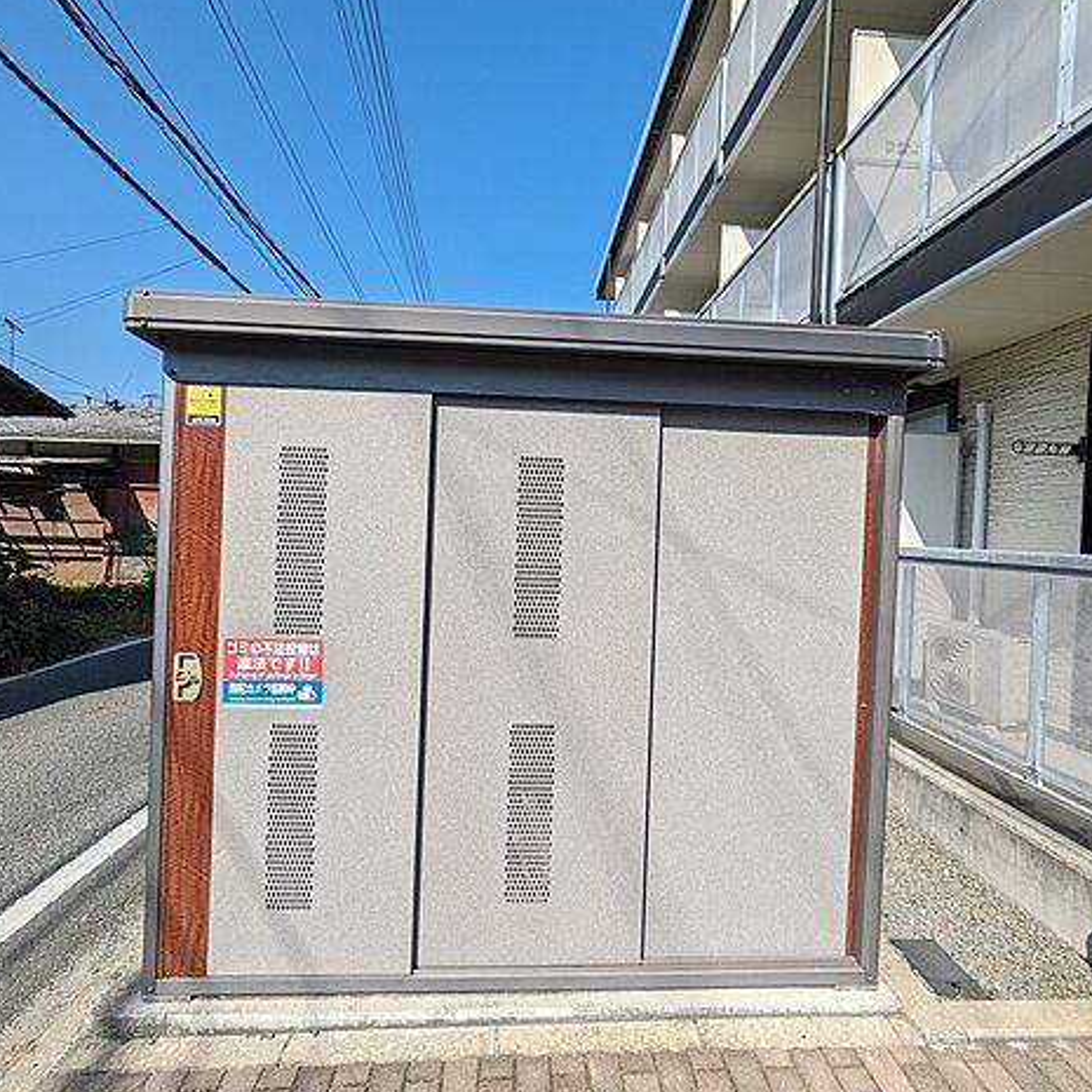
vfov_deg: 84.0
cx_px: 551
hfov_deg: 84.0
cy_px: 533
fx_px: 607
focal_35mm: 17
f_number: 2.2
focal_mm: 1.83
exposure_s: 1/1658
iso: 47
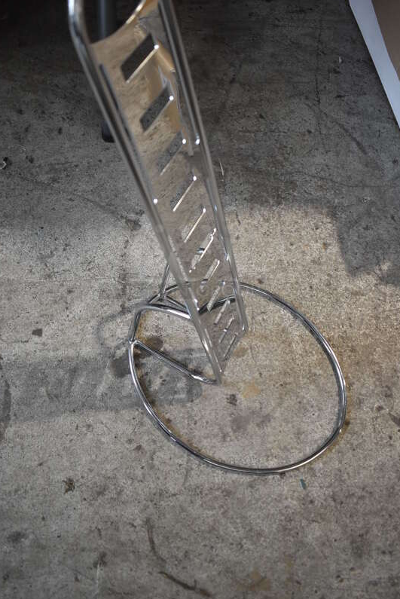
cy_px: 260
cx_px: 183
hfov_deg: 42.3
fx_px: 516
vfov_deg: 60.0
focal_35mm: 31
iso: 1600
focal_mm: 18
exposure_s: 1/125
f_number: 3.5
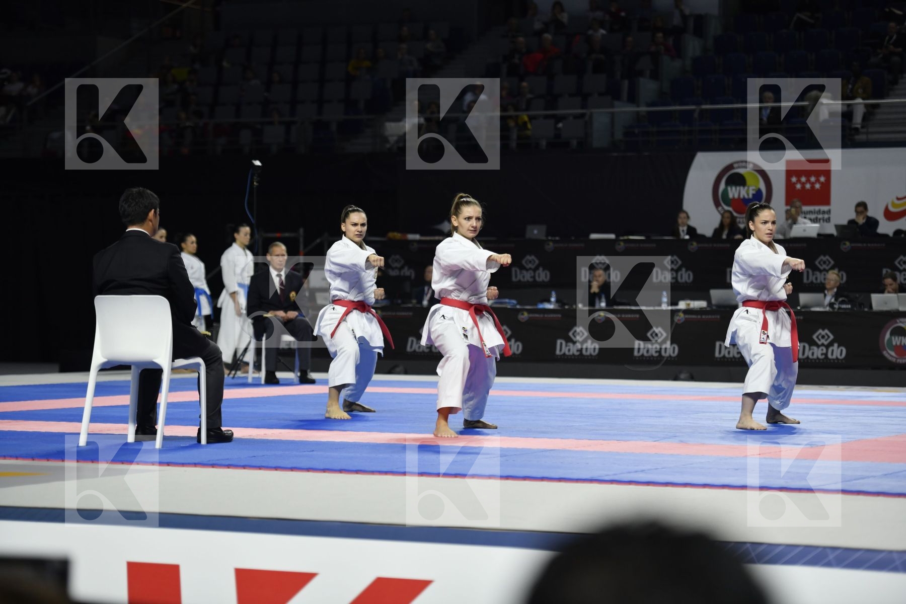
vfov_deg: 13.4
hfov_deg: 20.0
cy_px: 302
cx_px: 453
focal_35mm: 102
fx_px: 2567
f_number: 2.8
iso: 800
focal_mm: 102
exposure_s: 1/800
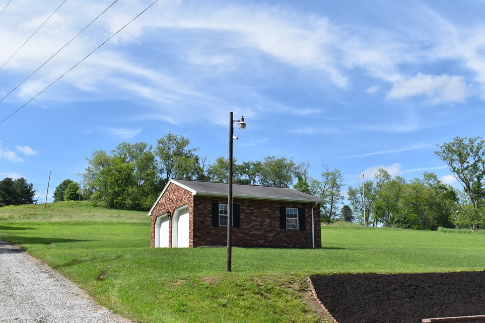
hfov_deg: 44.4
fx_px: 593
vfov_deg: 30.5
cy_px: 151
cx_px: 267
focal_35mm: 44
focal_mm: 26
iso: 100
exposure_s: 1/250
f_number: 8
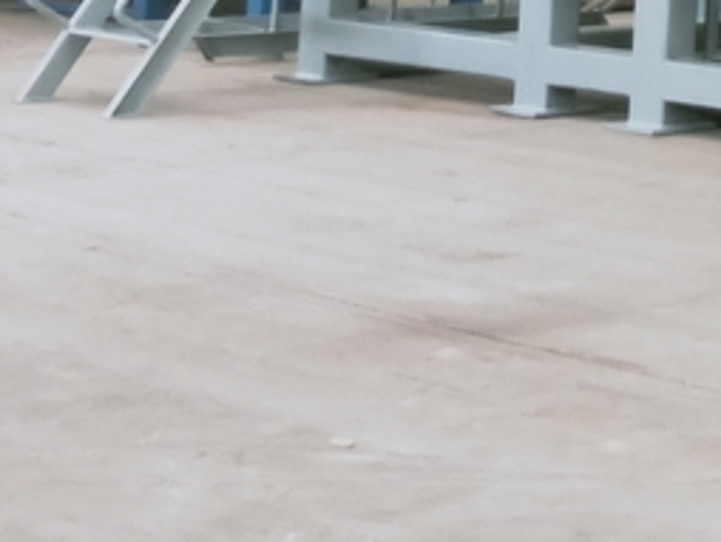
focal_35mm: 118
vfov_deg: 11.7
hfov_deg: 13.5
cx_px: 1570
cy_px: -426
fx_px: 2460
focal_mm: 4.28
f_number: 1.7
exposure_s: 1/50
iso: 170
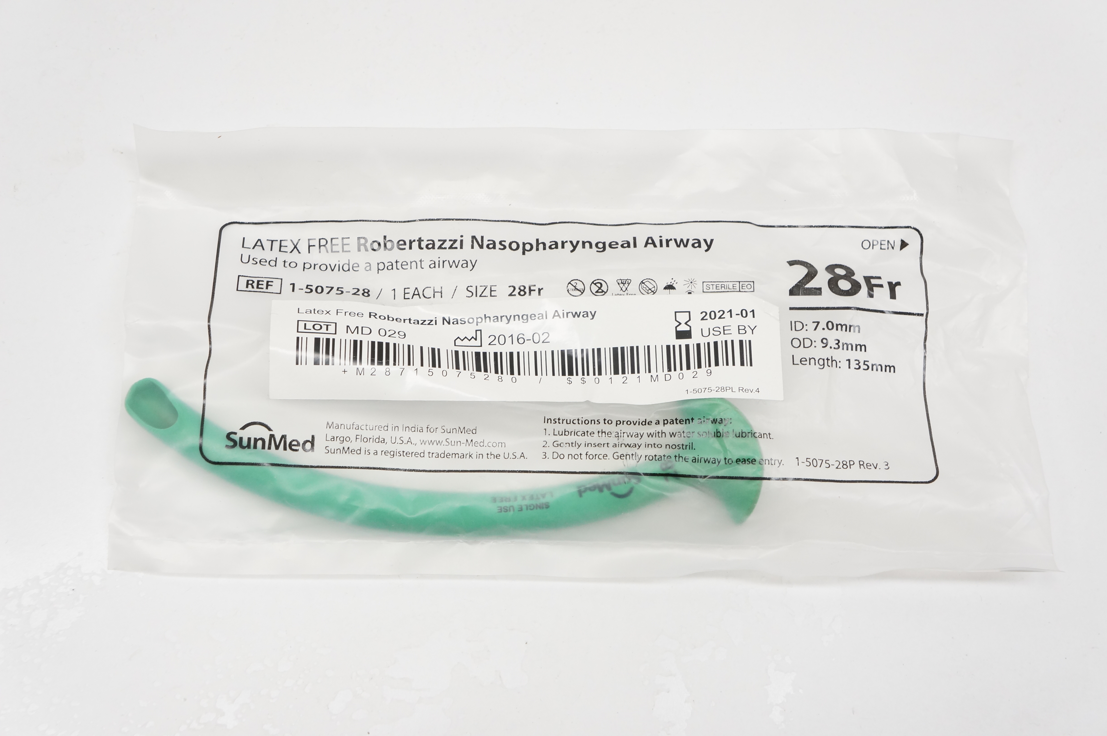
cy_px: 368
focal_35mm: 57
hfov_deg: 35.1
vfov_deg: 23.7
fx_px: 1751
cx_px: 554
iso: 800
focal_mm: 38
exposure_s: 1/100
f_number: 7.1
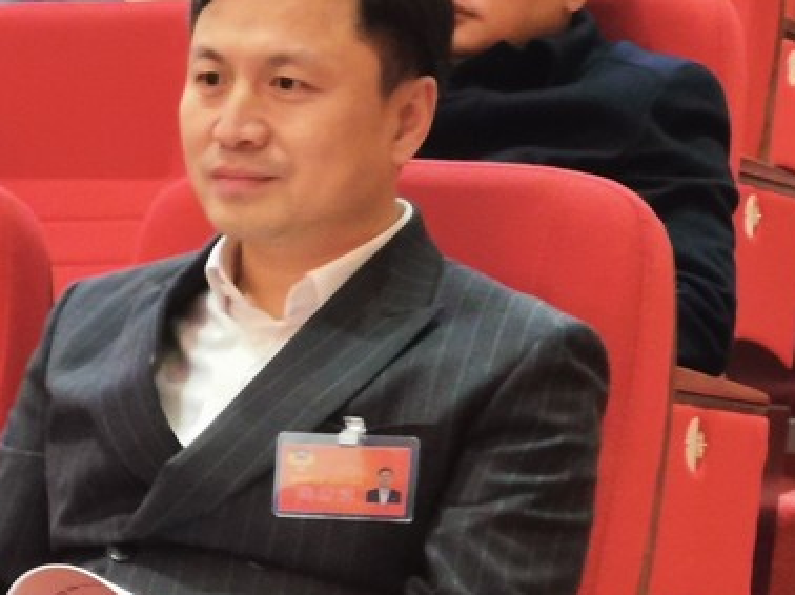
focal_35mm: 143
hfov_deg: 13.7
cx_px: 109
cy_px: 532
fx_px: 3282
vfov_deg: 10.3
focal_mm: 3.95
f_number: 2.4
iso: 500
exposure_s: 1/20
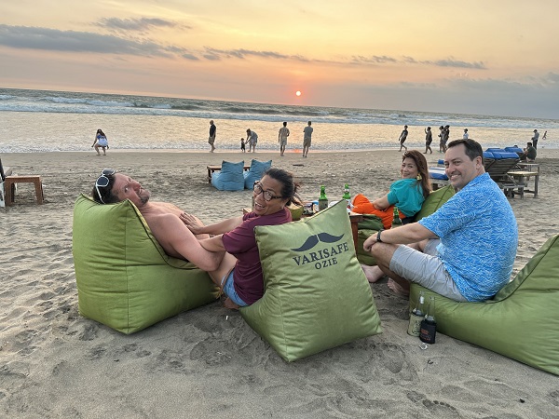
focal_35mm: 24
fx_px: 388
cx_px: 280
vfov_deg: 56.8
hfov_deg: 71.6
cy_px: 210
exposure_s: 1/256
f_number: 1.78
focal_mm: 6.86
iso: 80
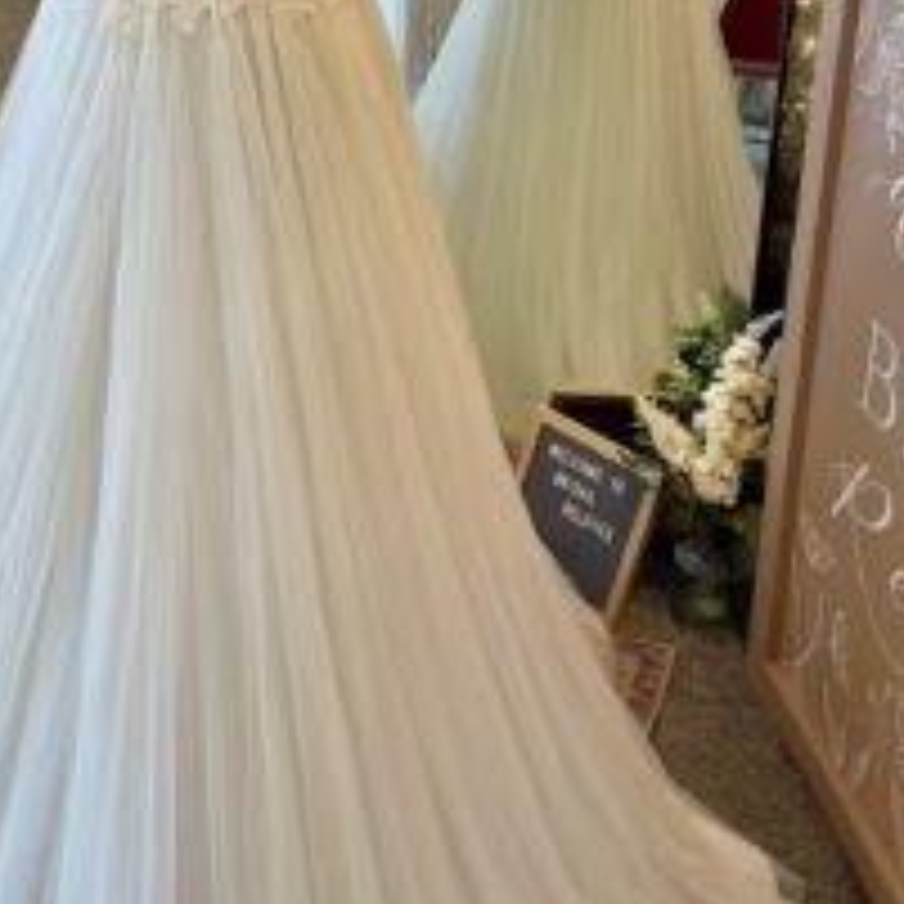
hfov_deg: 36.0
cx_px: 490
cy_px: 187
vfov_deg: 35.0
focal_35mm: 47
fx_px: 1389
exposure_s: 1/100
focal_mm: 5.1
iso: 64
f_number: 1.6
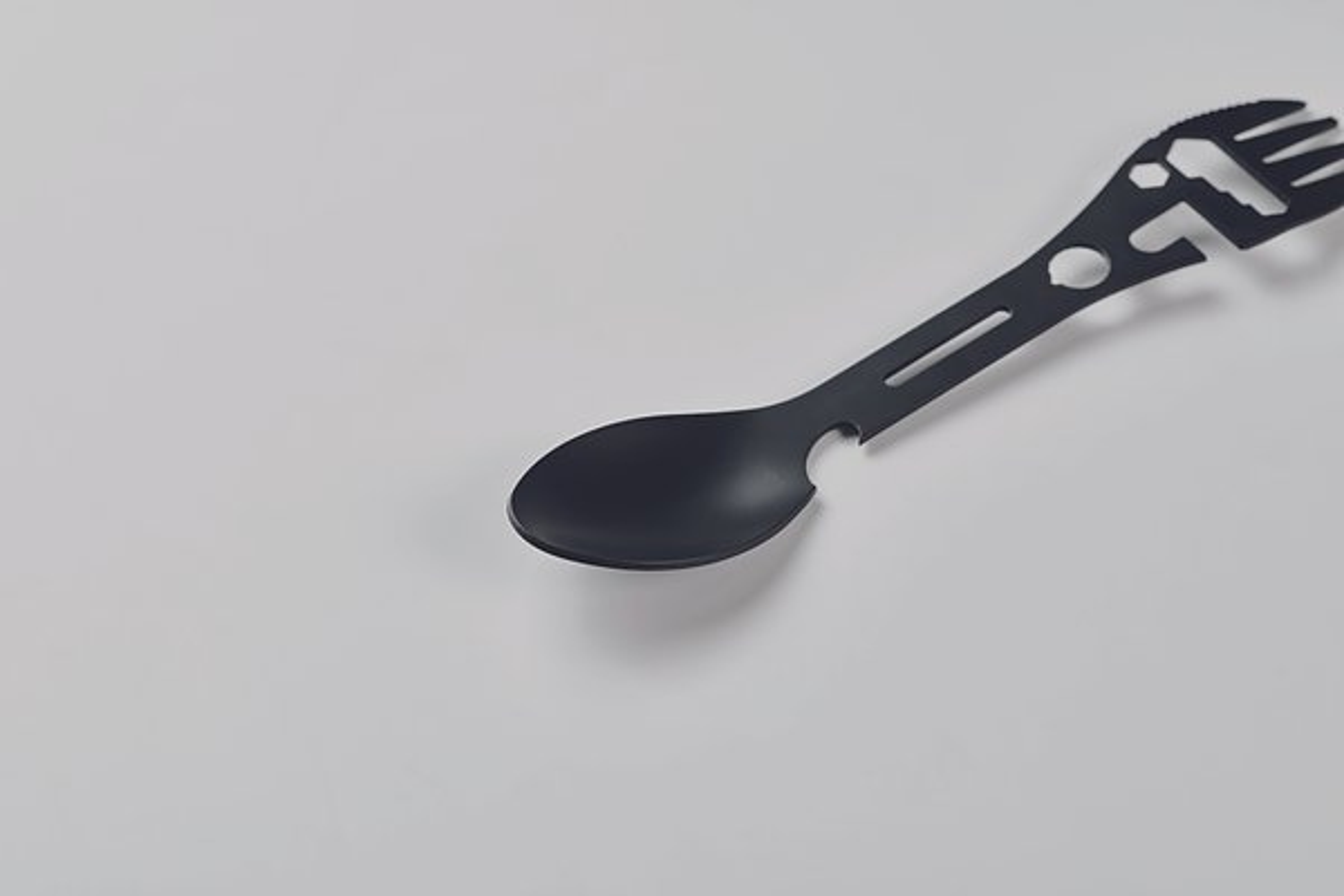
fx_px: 3920
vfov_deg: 13.0
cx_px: 672
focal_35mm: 105
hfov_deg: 19.5
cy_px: 448
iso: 100
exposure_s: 1/125
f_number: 14
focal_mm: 105
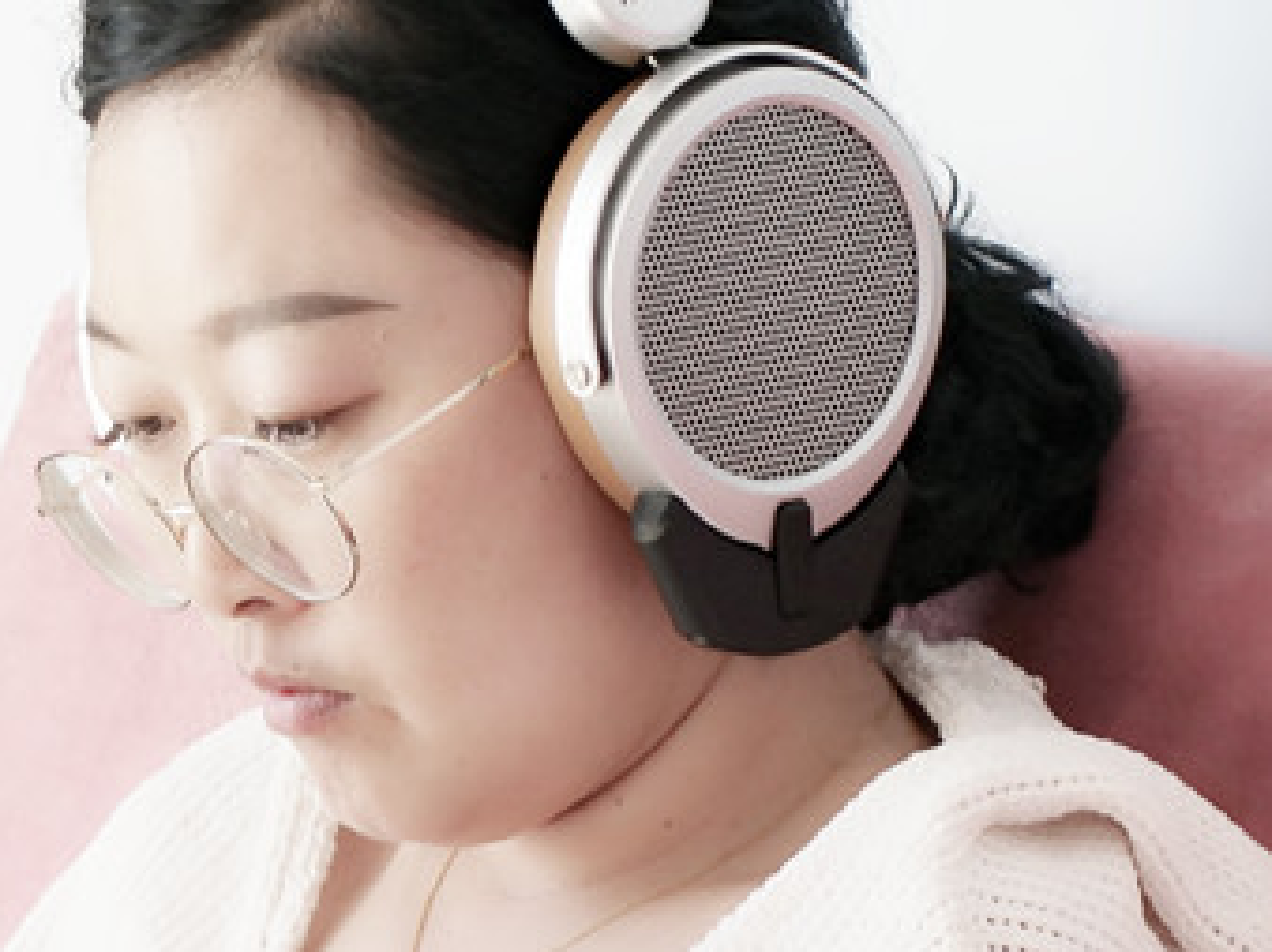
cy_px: 810
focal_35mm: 325
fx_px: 11938
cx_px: -334
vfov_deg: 4.6
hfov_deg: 6.1
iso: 200
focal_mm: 43
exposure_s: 1/80
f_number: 3.5
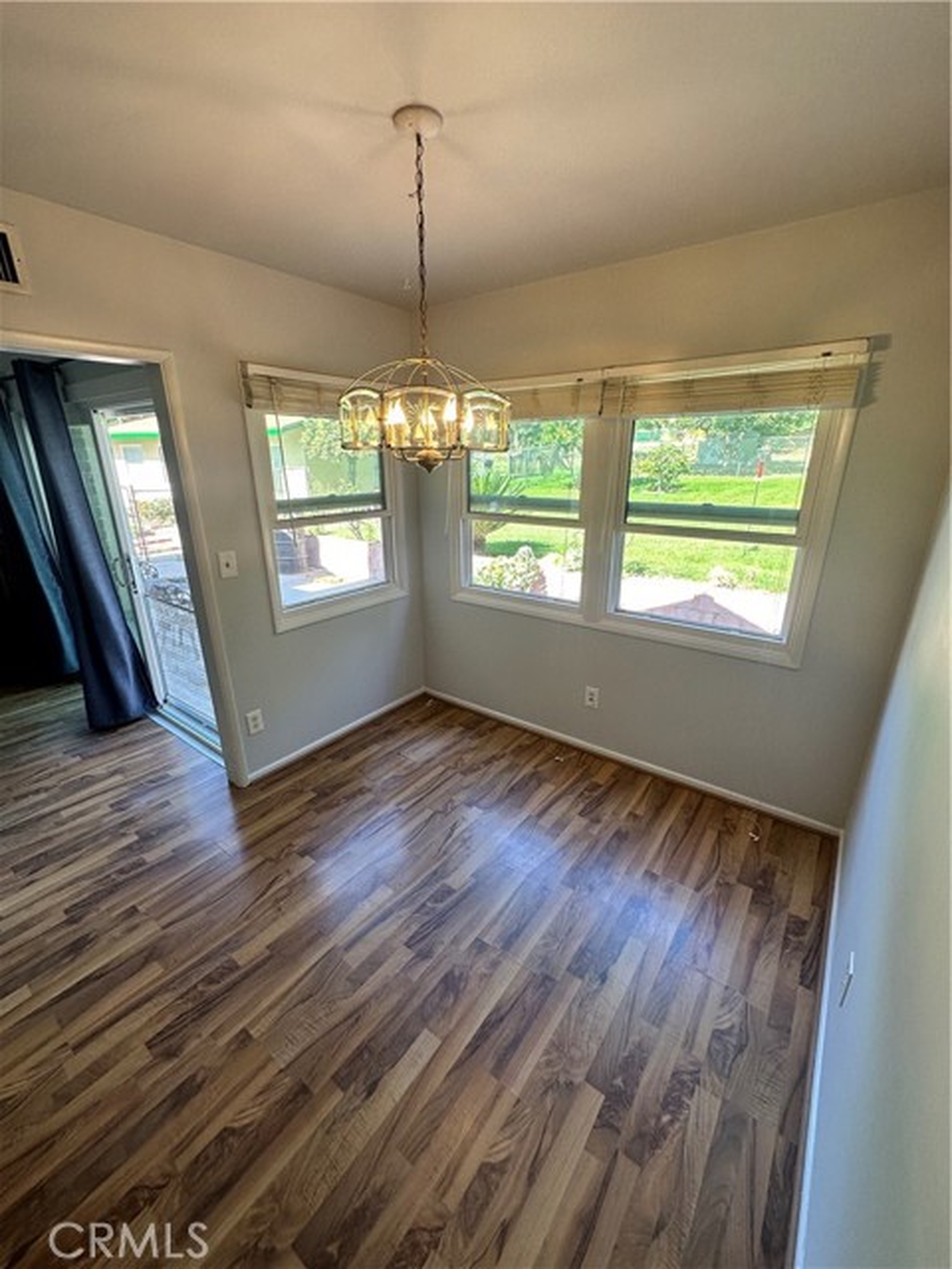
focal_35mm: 14
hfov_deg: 85.7
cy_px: 634
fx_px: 513
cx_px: 476
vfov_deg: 102.1
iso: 80
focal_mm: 2.22
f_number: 2.2
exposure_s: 1/120
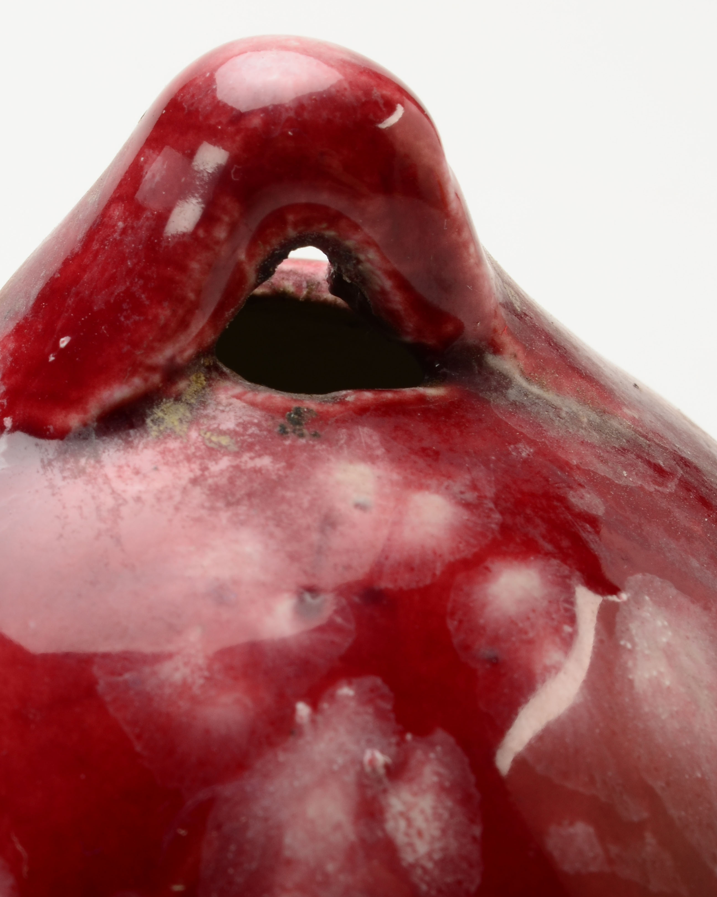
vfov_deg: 16.3
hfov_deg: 13.1
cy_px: 450
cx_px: 208
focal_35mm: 118
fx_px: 3122
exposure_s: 1/160
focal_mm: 55
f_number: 22
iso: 100
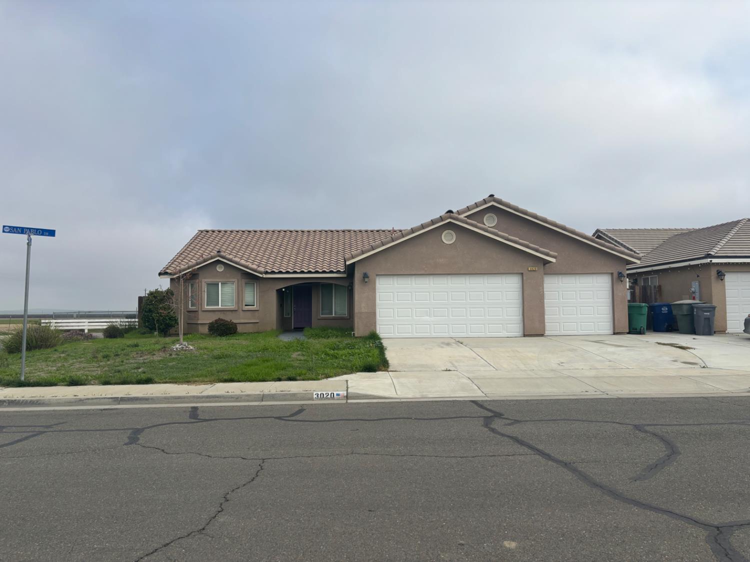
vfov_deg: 53.1
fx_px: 563
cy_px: 281
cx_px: 375
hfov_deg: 67.3
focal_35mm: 26
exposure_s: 1/3413
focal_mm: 5.96
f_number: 1.6
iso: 50
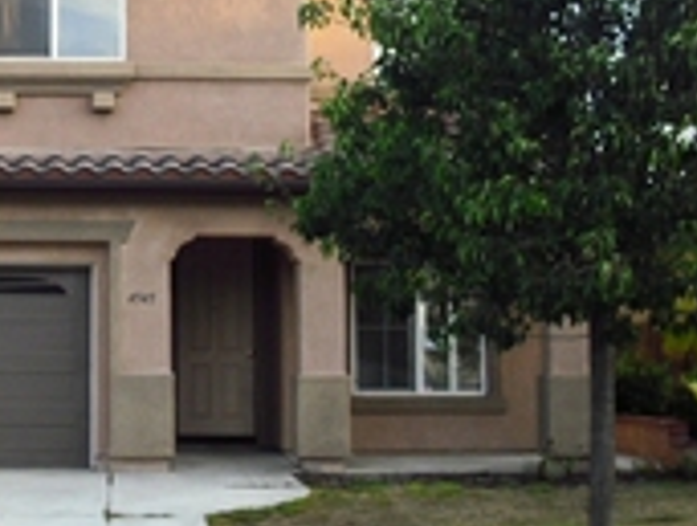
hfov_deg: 20.7
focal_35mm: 93
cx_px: 114
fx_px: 1877
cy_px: 139
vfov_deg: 15.9
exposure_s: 1/100
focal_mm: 7.6
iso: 100
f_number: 3.1
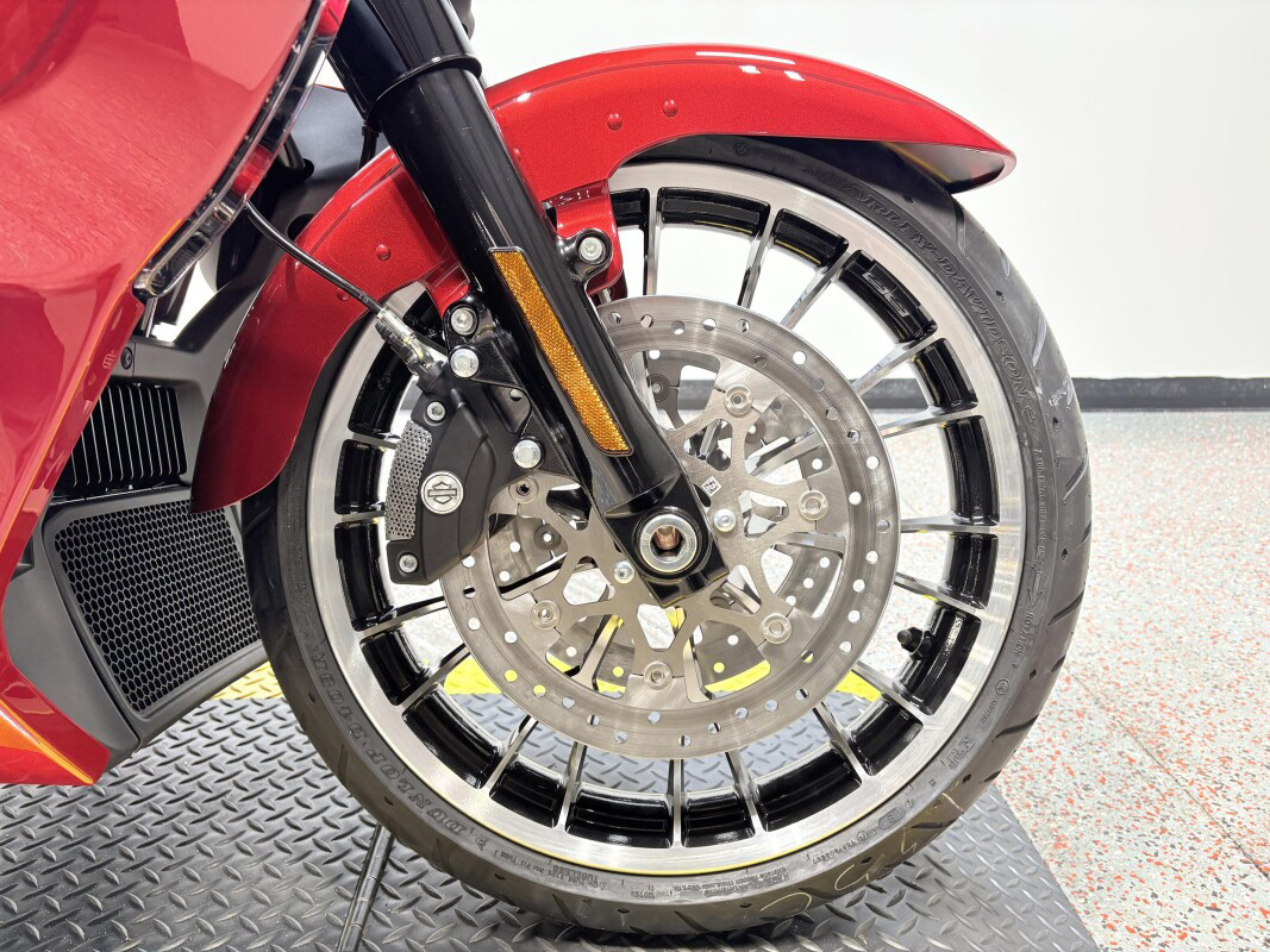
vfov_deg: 53.1
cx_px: 635
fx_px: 954
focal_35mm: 26
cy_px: 476
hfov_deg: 67.3
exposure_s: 1/60
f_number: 1.6
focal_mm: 5.96
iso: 80
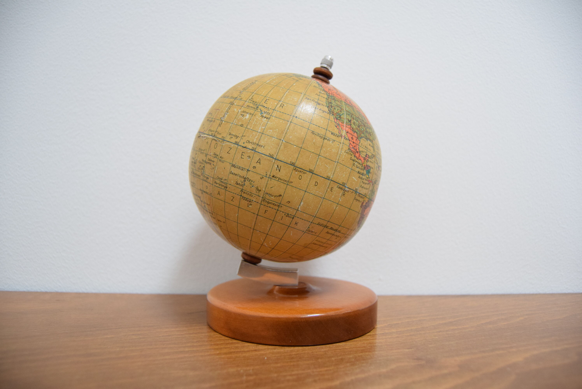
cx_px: 291
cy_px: 194
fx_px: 437
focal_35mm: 27
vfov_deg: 48.0
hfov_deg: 67.3
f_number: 3.5
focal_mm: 18
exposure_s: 1/40
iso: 1600
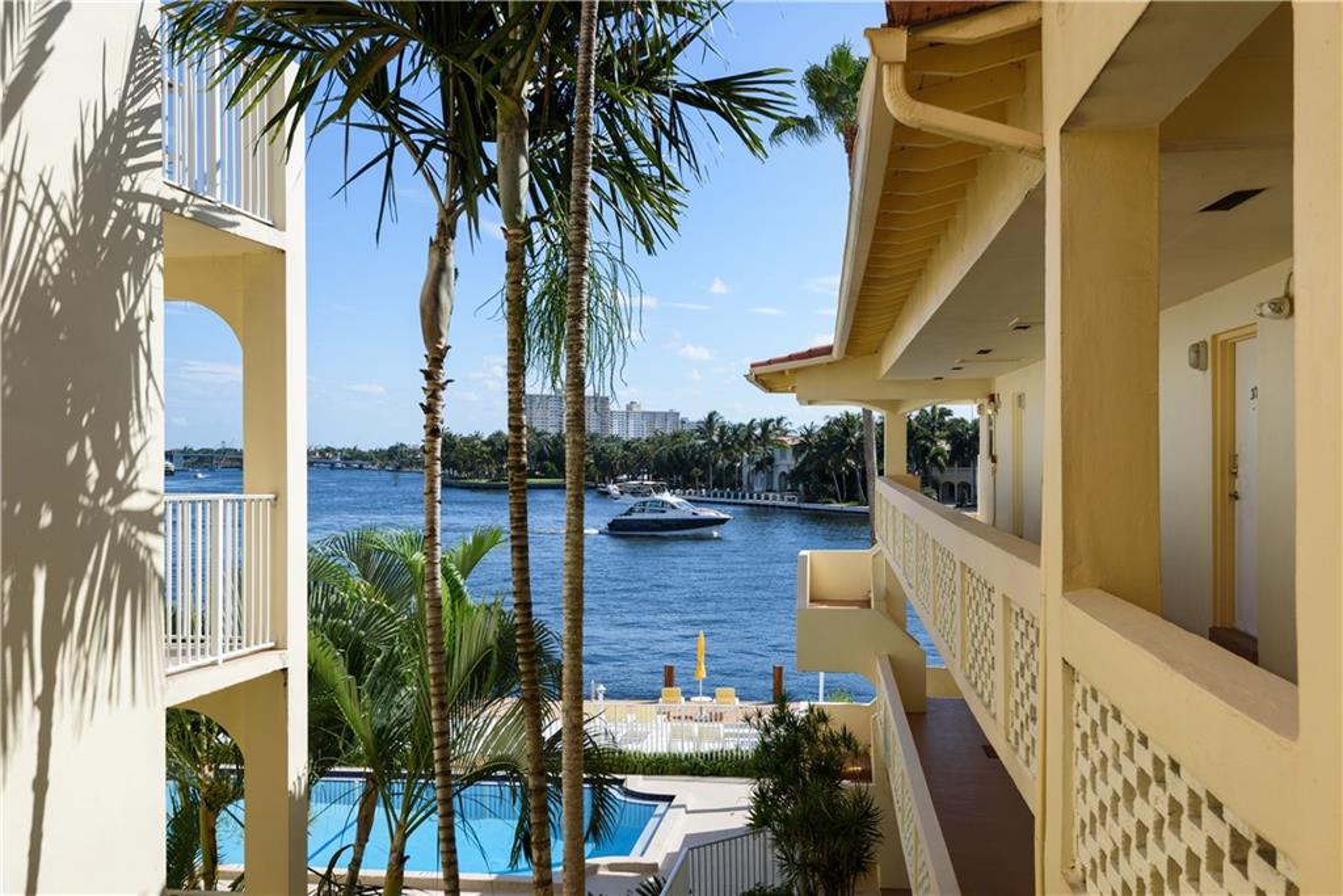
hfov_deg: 54.4
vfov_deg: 37.9
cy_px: 448
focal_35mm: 35
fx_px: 1306
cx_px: 672
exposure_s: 1/640
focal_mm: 35
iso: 250
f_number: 8
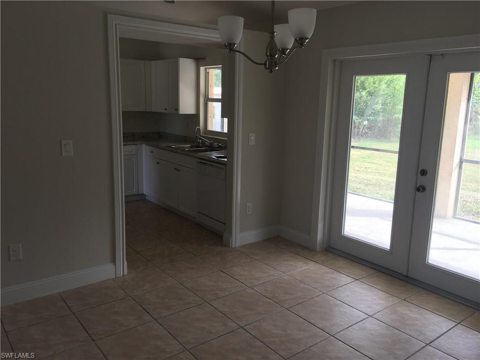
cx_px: 240
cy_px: 180
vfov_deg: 48.2
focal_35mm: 29
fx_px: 402
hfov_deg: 61.7
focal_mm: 4.15
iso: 25
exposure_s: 1/40
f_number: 2.2
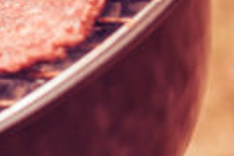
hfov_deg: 8.9
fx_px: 1306
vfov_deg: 6.8
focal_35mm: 201
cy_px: -53
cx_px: -390
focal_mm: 35
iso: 100
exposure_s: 1/200
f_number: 1.8
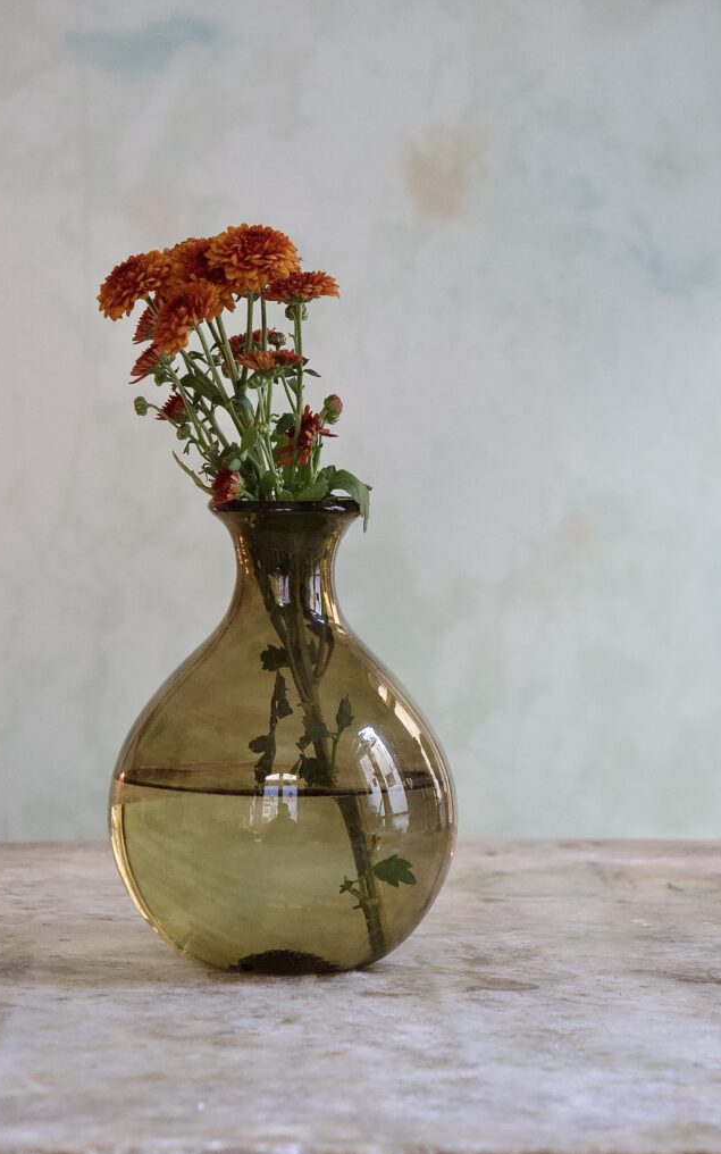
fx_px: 2955
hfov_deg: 13.9
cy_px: 578
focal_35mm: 94
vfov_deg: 22.1
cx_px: 294
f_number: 3.9
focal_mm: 44
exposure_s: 1/60
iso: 3200
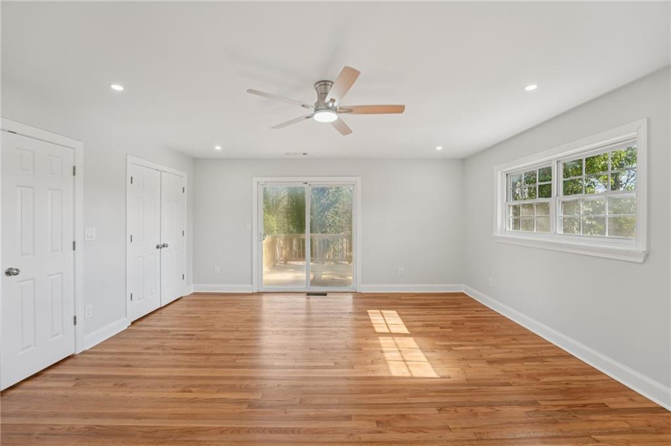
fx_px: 261
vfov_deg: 81.1
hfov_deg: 104.3
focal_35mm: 14
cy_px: 223
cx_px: 336
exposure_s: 1/50
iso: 320
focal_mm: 14
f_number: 8
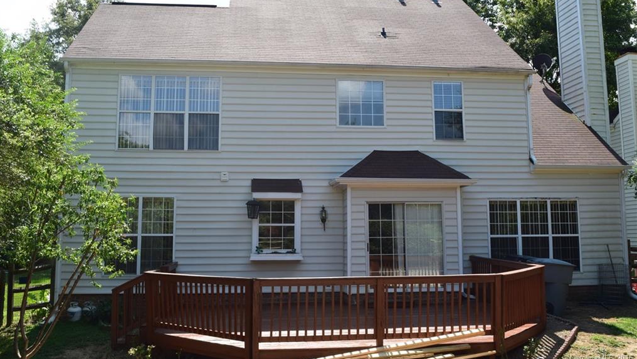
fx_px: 642
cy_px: 149
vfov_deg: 31.1
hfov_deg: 52.8
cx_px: 317
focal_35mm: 38
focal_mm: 24
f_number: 10
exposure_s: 1/320
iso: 400
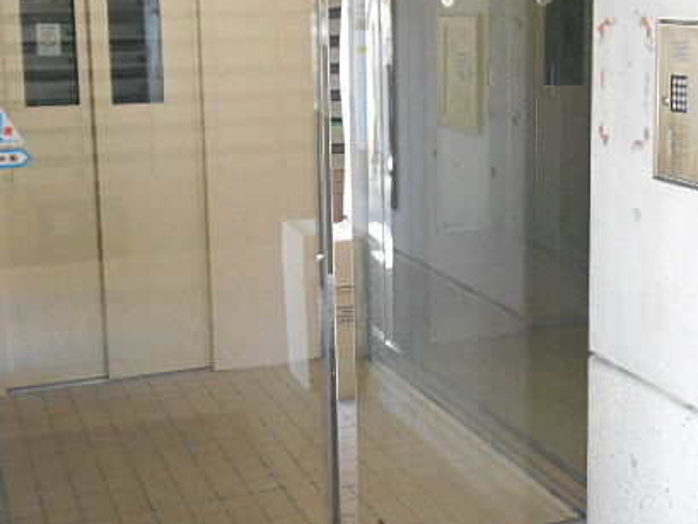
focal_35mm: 61
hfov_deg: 31.6
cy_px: 195
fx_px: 1230
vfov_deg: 24.0
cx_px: 423
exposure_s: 1/40
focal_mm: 6.7
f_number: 3.9
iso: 800
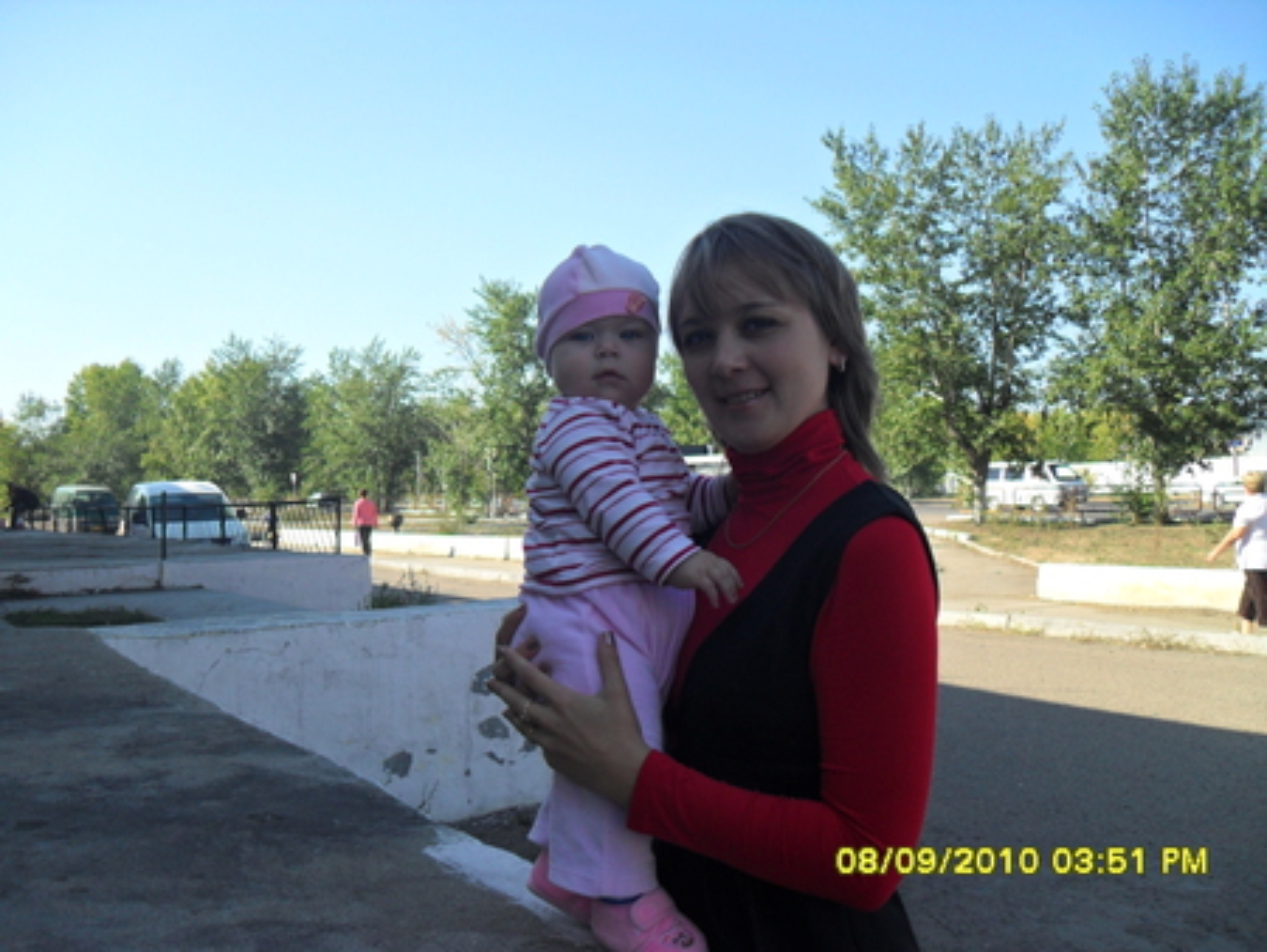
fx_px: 1282
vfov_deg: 40.7
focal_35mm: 35
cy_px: 476
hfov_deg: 52.6
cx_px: 634
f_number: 8.9
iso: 100
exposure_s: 1/90
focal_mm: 6.2
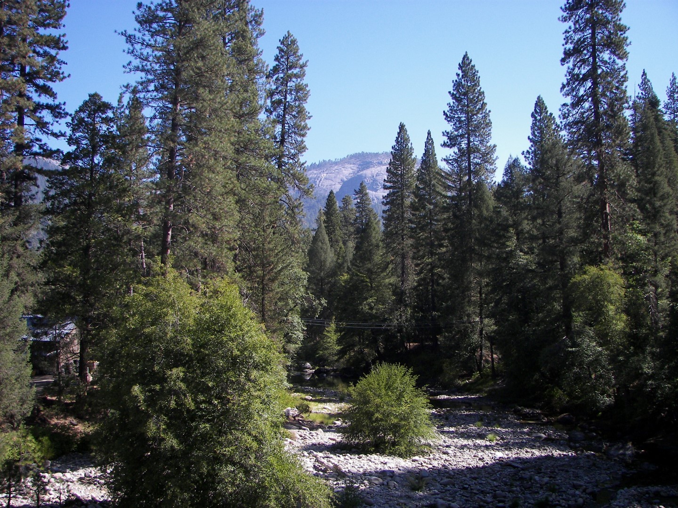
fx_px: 705
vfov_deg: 39.7
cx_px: 339
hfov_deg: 51.4
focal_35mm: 36
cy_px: 254
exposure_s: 1/640
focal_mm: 6
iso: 64
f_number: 2.8
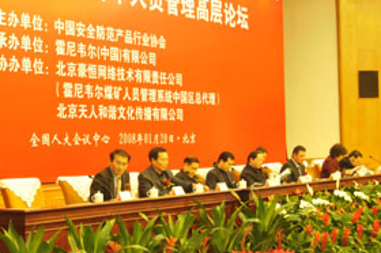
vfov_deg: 16.6
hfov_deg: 24.5
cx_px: 91
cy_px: 139
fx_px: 867
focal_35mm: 82
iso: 1600
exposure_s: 1/25
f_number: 5
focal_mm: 34
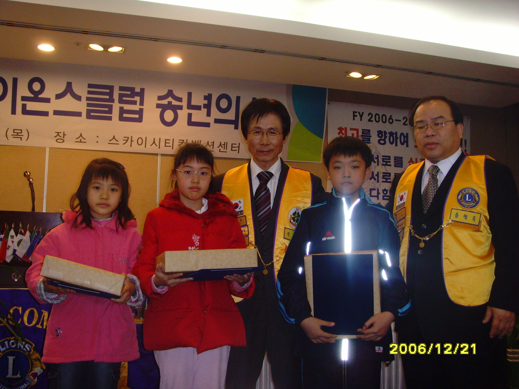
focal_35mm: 39
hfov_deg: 47.9
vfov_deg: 36.8
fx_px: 585
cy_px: 194
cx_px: 260
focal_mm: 6.6
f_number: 3.5
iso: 200
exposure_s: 1/45
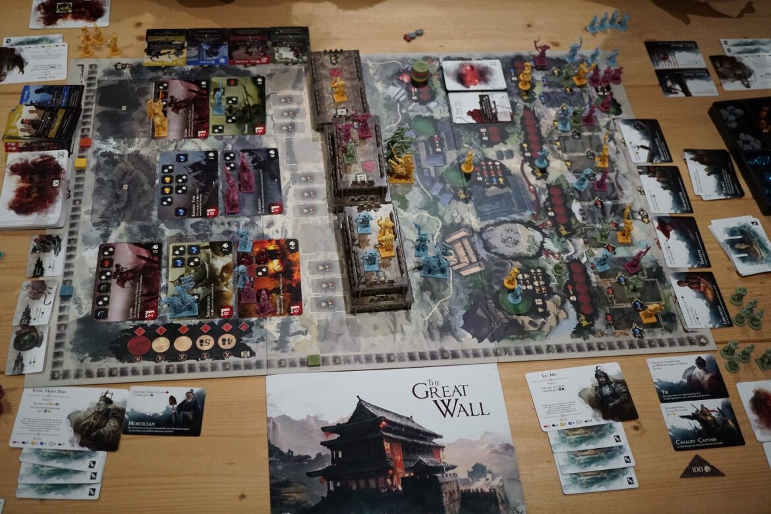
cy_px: 257
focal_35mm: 45
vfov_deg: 29.9
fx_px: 964
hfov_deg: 43.6
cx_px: 386
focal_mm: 30
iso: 4000
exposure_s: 1/160
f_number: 3.5
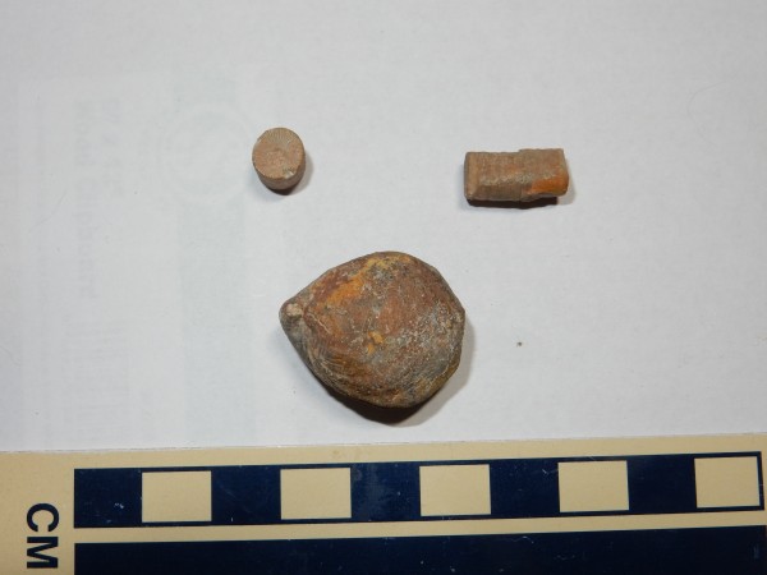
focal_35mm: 43
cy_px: 288
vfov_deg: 33.6
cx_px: 384
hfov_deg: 43.9
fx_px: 953
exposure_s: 1/30
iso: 125
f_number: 5.6
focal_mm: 7.6
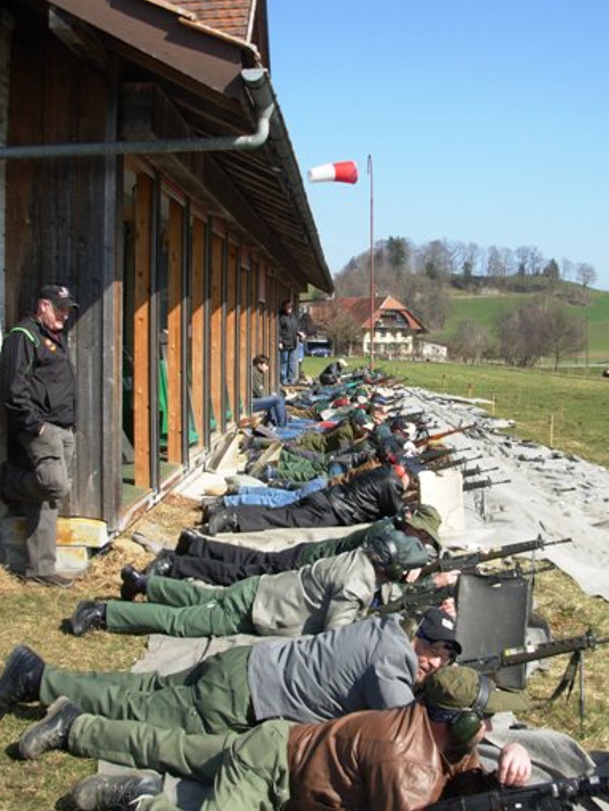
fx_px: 1031
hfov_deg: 32.9
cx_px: 332
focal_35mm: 44
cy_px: 421
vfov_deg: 42.9
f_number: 2.9
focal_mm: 6.3
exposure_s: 1/886
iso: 50
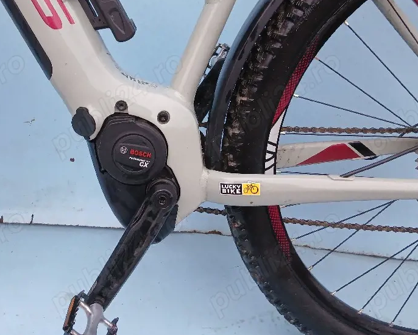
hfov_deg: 48.6
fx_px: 458
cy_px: 109
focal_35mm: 37
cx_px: 157
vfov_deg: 39.6
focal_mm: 3.98
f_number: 1.8
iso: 160
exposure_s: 1/50.3
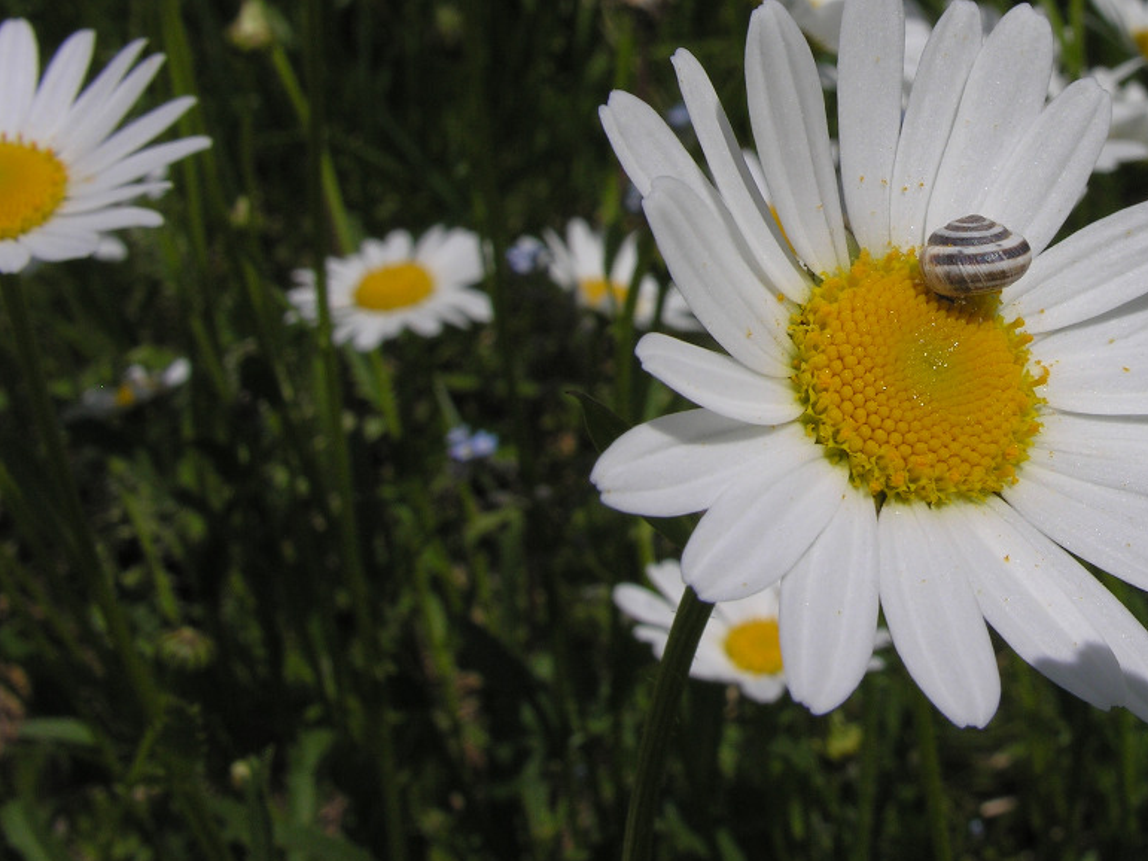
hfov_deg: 31.9
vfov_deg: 24.6
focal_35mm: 59
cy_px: 248
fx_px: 1956
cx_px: 907
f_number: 8
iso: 50
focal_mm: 8.9
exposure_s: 1/563
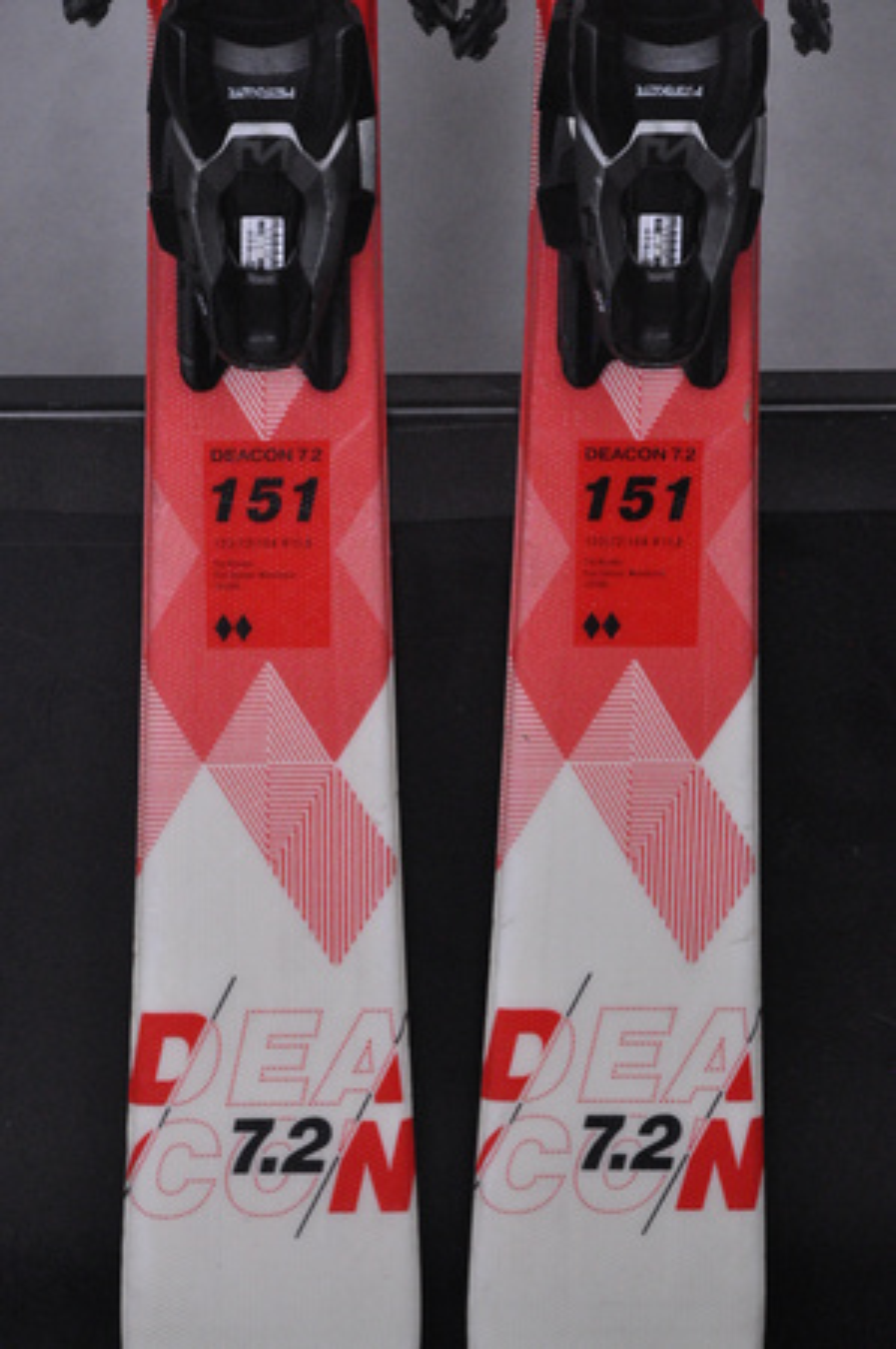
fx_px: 5164
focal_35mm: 138
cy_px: 674
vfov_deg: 14.9
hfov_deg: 9.9
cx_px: 448
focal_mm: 92
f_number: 9.5
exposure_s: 1/125
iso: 3200
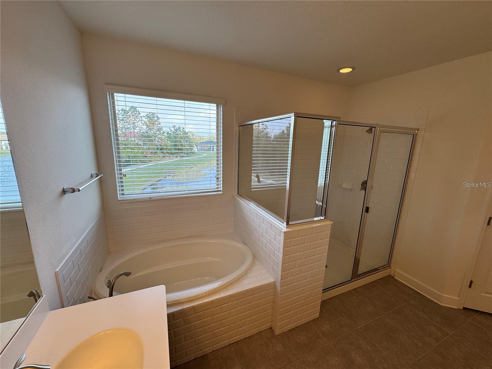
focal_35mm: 14
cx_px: 246
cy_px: 184
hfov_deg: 102.1
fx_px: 199
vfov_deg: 85.7
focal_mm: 2.22
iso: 40
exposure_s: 1/128
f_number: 2.2
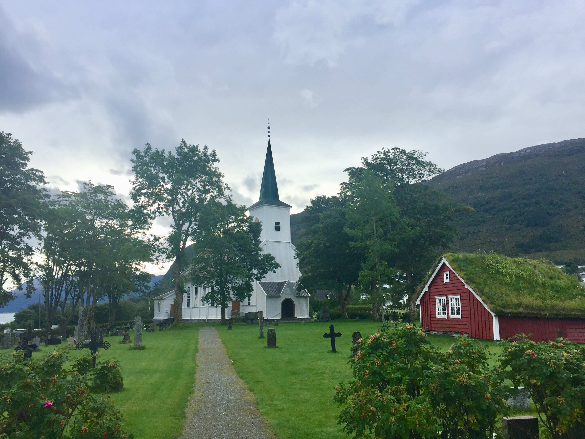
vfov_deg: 48.2
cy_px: 220
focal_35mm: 29
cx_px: 292
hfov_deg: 61.7
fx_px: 490
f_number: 2.2
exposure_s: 1/860
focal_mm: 4.15
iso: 32
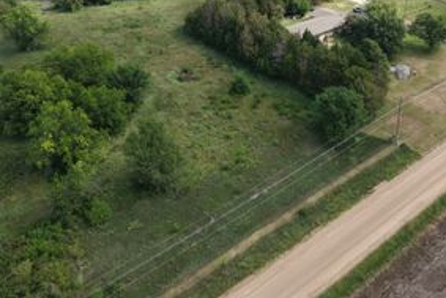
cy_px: 48
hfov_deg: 50.0
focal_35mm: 38
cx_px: 289
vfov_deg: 33.8
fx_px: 471
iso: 220
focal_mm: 8.67
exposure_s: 1/2500
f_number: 1.8
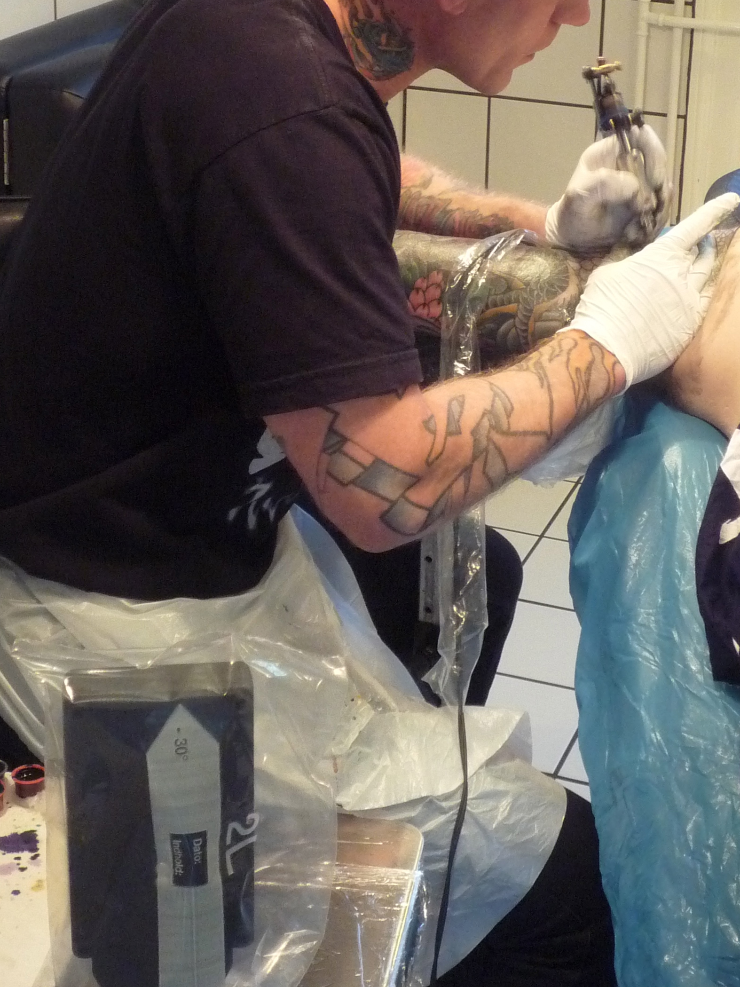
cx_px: 449
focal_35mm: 73
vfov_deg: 26.4
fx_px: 2081
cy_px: 265
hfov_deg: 20.1
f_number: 4.1
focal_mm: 7.3
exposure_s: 1/15
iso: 400
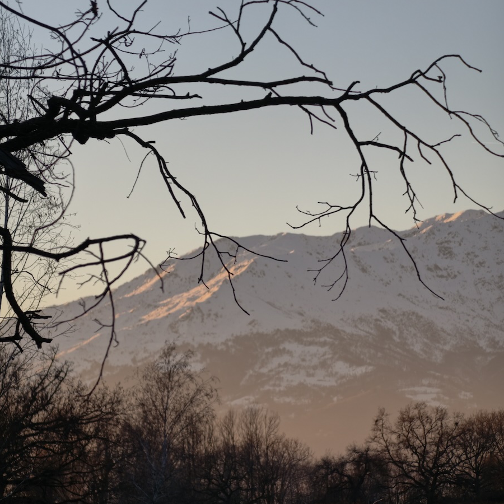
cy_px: 259
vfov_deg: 7.4
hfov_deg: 7.4
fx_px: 3888
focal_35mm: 236
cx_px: 251
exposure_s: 1/400
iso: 194
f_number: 2.67
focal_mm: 52.83
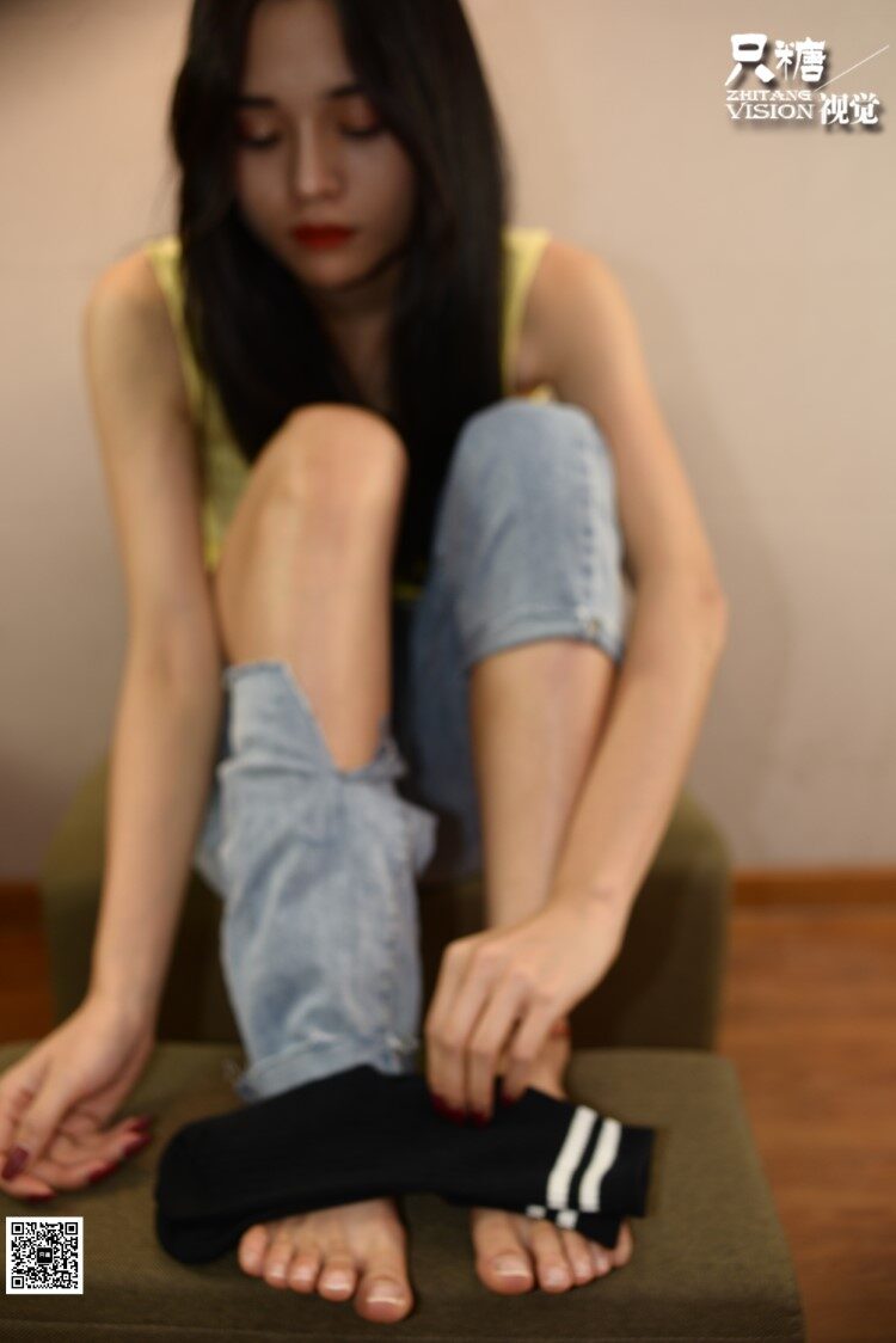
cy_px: 672
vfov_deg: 54.4
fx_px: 1306
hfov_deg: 37.9
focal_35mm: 35
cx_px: 448
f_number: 4
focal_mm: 35
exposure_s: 1/50
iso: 250
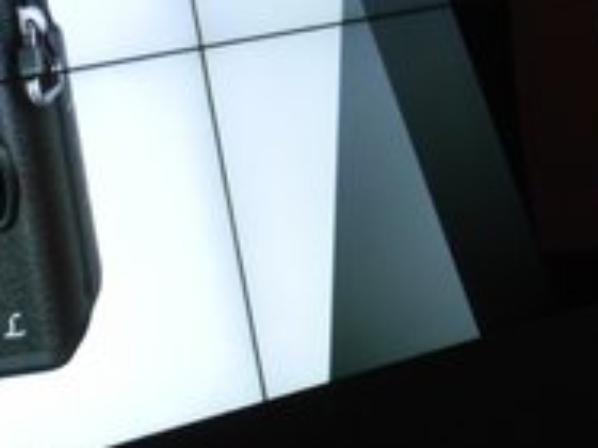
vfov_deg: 9.6
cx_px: 246
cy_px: 440
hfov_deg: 12.9
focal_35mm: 153
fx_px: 2641
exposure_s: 1/60
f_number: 4.6
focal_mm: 21
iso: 500
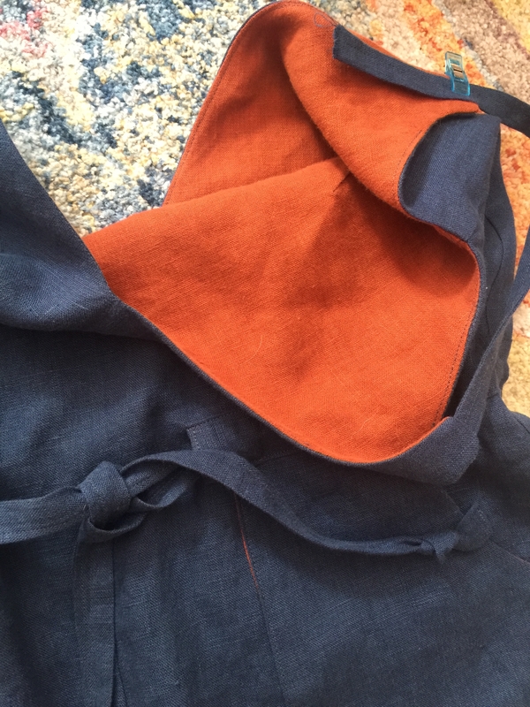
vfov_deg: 61.7
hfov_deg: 48.2
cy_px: 354
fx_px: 592
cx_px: 265
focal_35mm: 29
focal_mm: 4.15
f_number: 2.2
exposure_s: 1/15
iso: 100
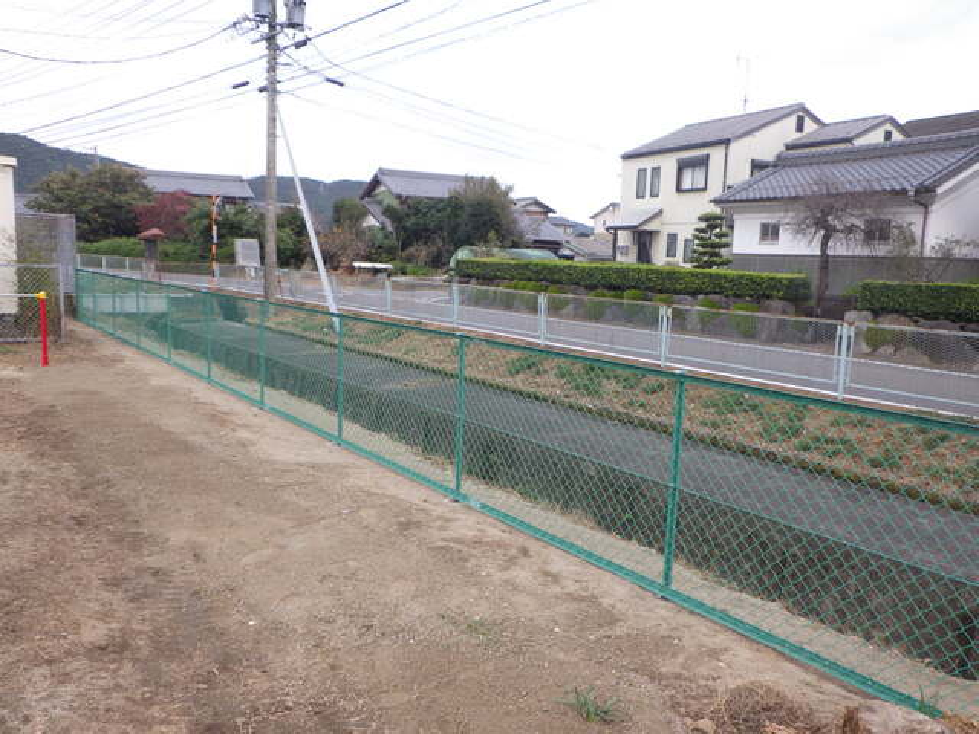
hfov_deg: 63.4
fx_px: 792
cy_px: 367
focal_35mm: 28
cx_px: 490
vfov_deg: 49.7
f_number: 3.5
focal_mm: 5
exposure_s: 1/160
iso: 125
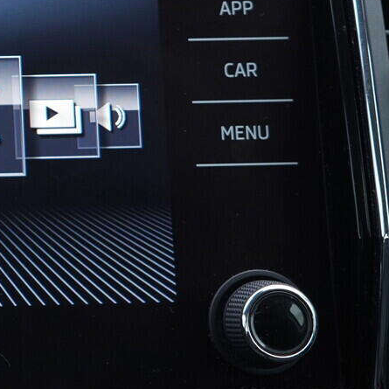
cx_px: -205
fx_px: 1259
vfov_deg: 17.5
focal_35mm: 99
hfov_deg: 16.0
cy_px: 106
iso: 250
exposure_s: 1/40
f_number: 2.8
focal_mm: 24
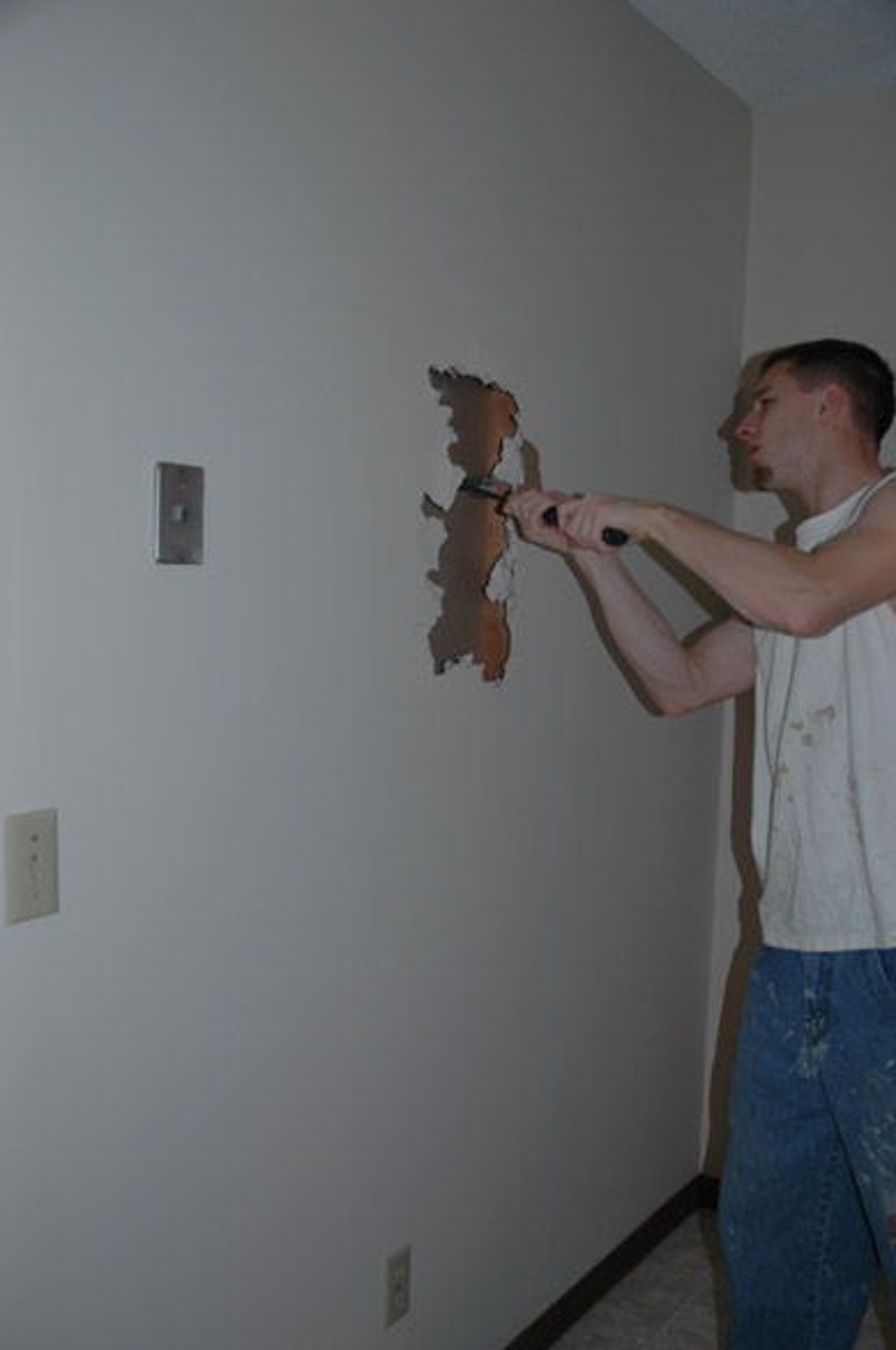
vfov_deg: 51.9
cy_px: 684
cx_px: 454
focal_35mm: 37
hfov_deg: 35.8
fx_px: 1385
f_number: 3.8
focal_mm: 24
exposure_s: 1/60
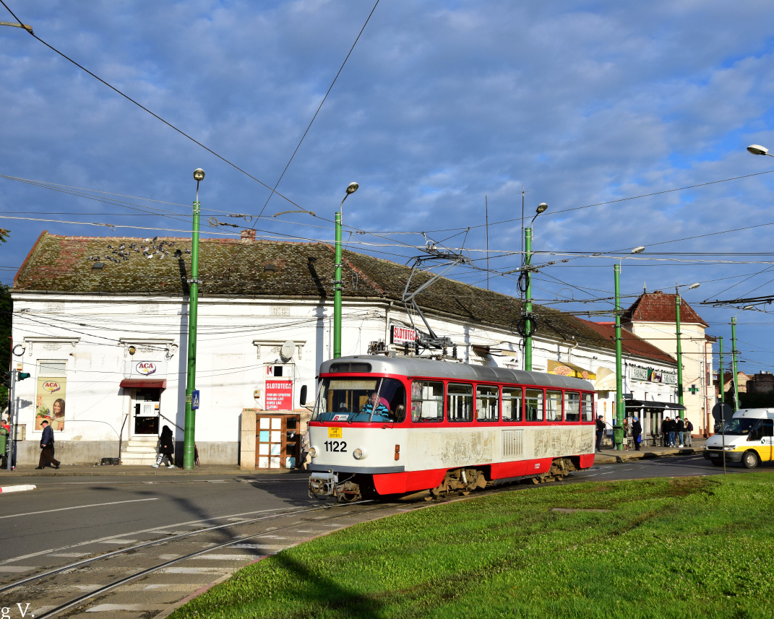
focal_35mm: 41
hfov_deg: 44.8
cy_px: 310
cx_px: 392
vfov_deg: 36.5
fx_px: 939
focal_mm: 24
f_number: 8
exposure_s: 1/1000
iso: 320
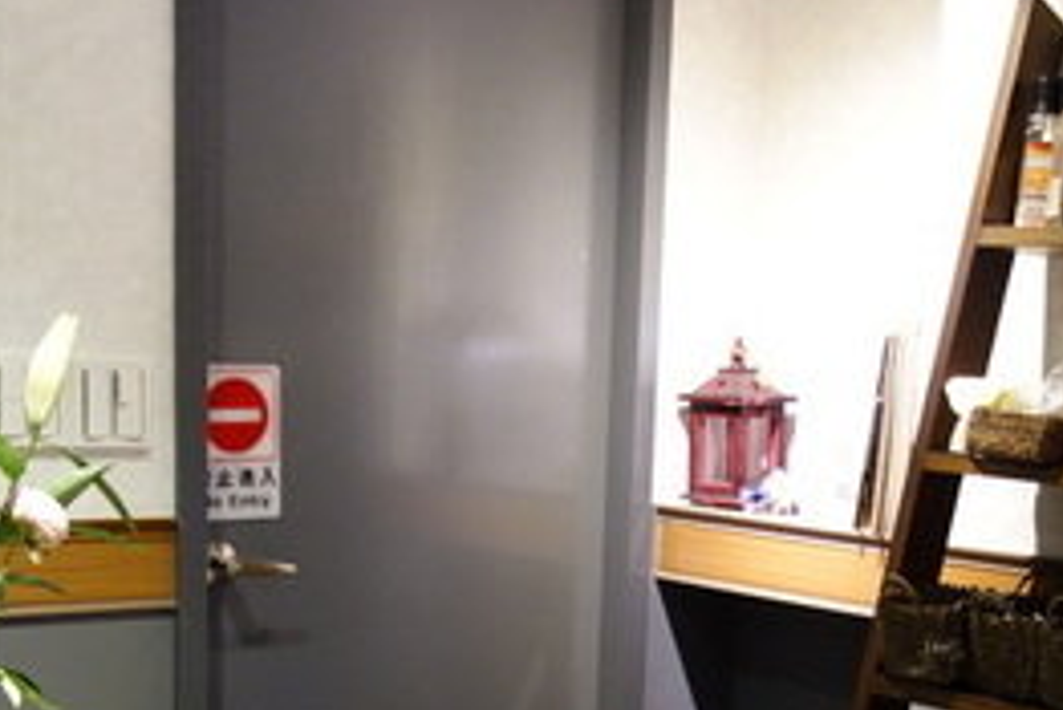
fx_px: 1891
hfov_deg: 31.2
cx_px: 674
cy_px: 696
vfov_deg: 20.6
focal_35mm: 64
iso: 400
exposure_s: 1/30
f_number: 1.8
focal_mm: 10.4
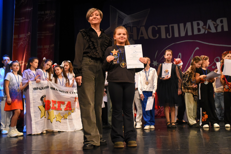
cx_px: 116
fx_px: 225
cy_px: 77
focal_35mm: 35
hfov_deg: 54.4
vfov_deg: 37.9
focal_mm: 35
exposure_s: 1/250
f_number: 6.3
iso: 5000
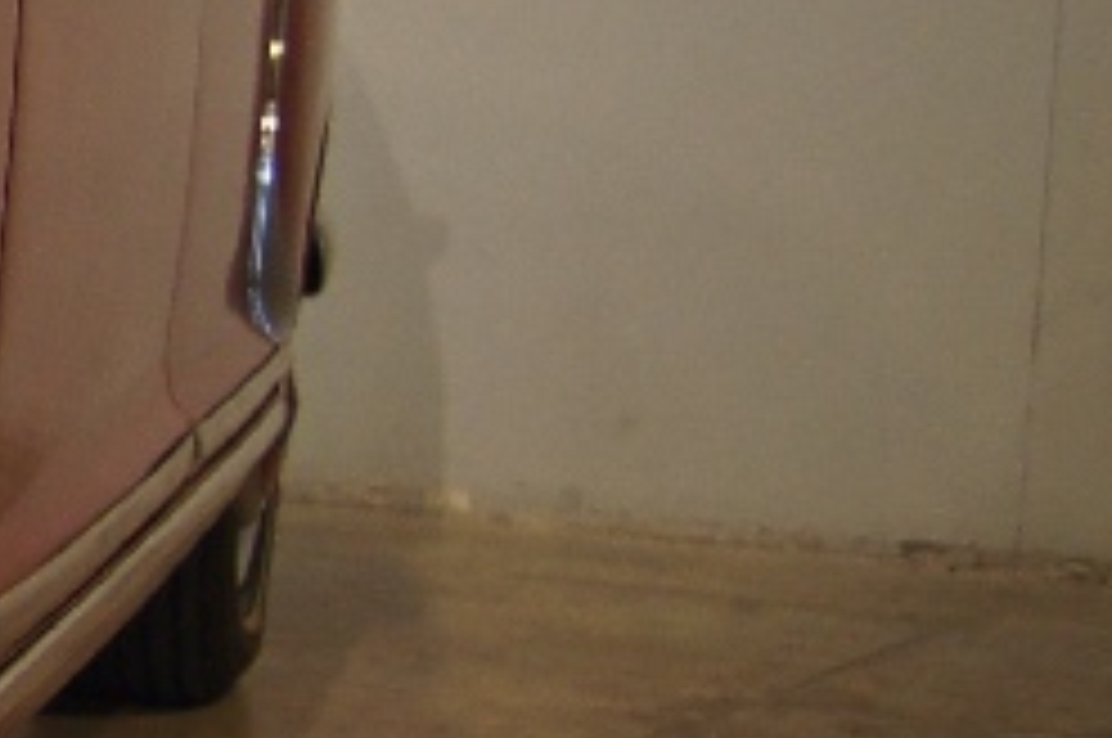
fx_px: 4041
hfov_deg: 12.5
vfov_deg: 10.4
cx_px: -1486
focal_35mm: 131
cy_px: 495
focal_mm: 18
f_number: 3.5
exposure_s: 1/13
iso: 400
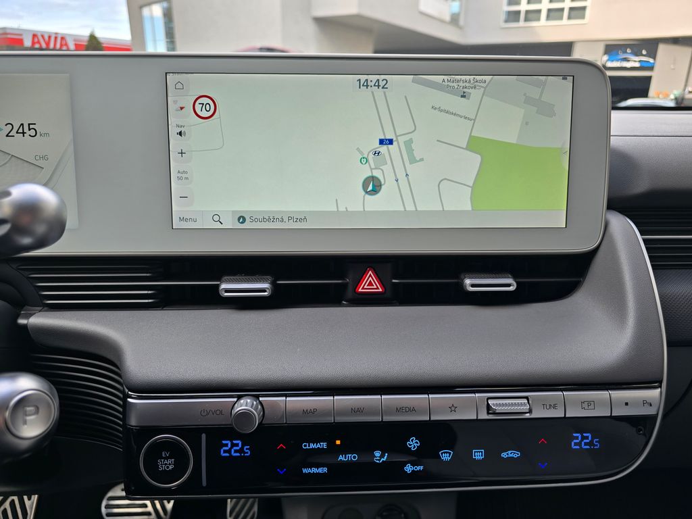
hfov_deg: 73.9
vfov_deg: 58.9
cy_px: 260
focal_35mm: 23
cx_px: 346
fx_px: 460
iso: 12
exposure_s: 1/80.2
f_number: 1.7
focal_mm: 6.3
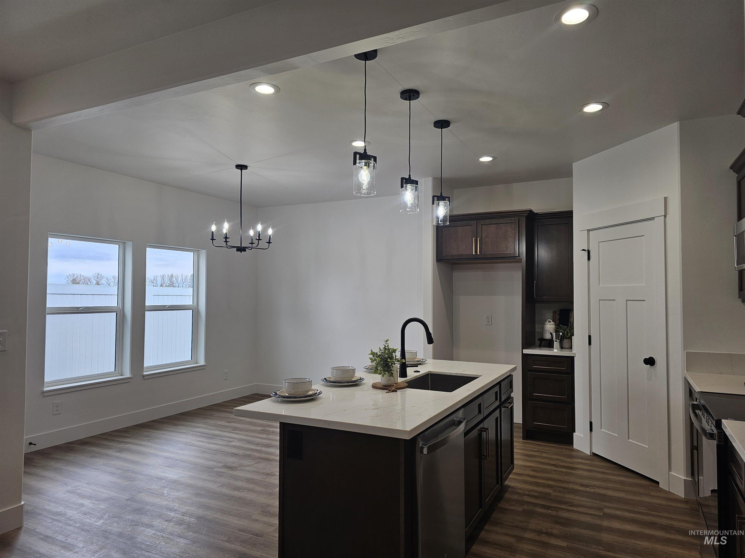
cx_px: 372
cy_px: 279
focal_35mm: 23
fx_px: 495
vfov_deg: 58.9
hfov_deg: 73.9
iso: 50
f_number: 1.7
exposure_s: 1/120
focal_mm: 6.3
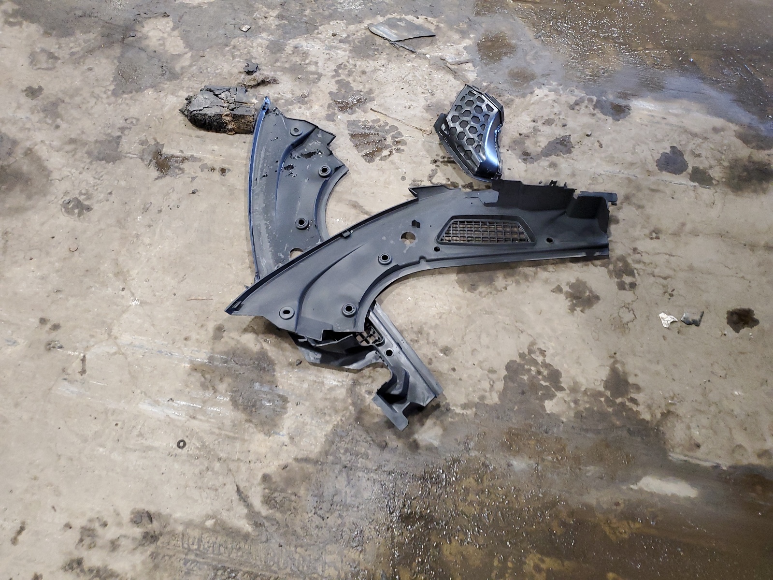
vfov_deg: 53.1
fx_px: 581
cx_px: 386
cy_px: 290
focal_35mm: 26
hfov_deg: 67.3
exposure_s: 1/60.2
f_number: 1.5
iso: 274
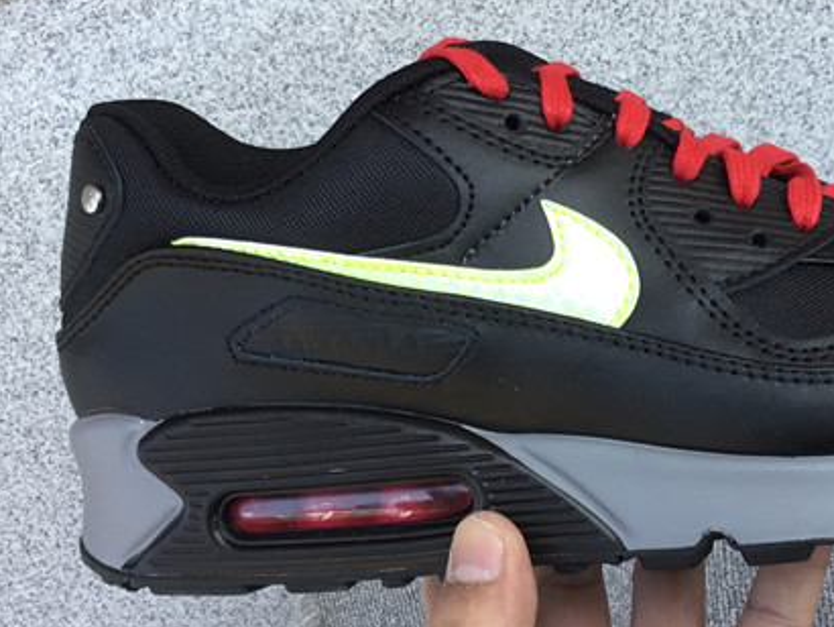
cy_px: 280
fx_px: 1639
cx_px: 616
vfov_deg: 21.6
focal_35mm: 68
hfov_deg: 28.2
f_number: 2.4
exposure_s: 1/172
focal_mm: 3.3
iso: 25
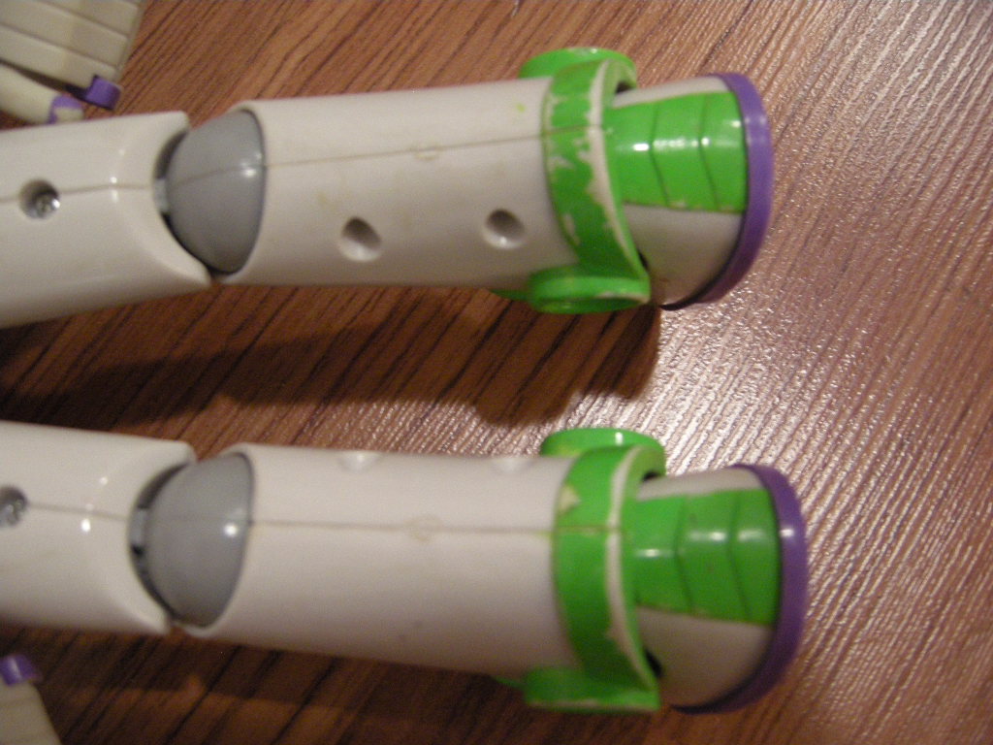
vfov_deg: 40.7
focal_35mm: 35
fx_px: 1004
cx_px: 496
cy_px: 372
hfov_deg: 52.6
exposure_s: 1/9.7
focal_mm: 7.5
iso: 400
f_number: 2.7
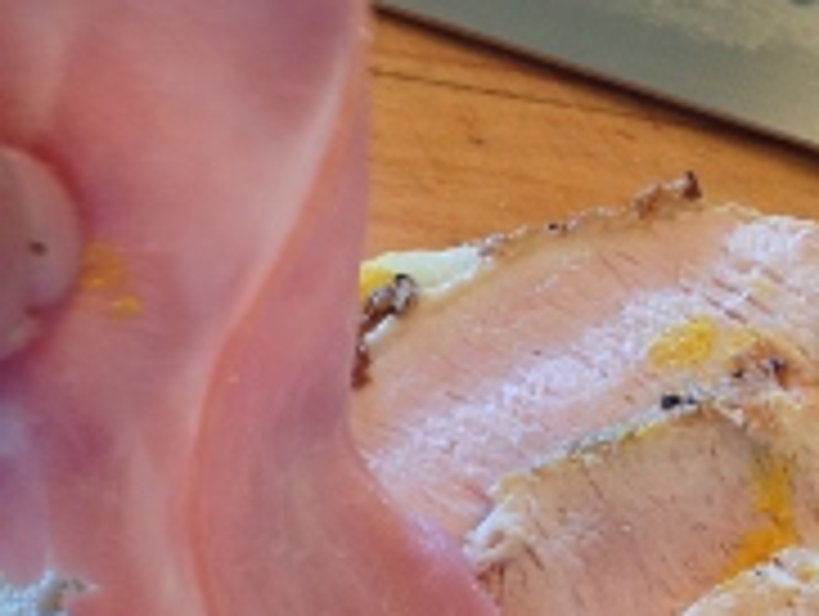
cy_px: 656
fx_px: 2061
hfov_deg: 22.4
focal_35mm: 87
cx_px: 297
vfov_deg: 16.6
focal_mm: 4.12
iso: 64
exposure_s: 1/20
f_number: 2.4
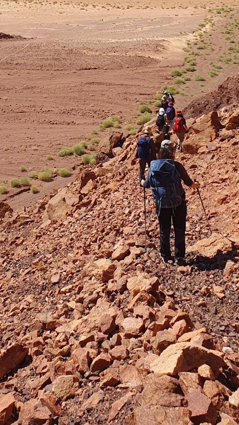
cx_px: 81
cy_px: 17
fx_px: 654
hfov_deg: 20.7
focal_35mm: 58
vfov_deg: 33.5
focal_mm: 4.32
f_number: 2.4
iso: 50
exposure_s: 1/2024
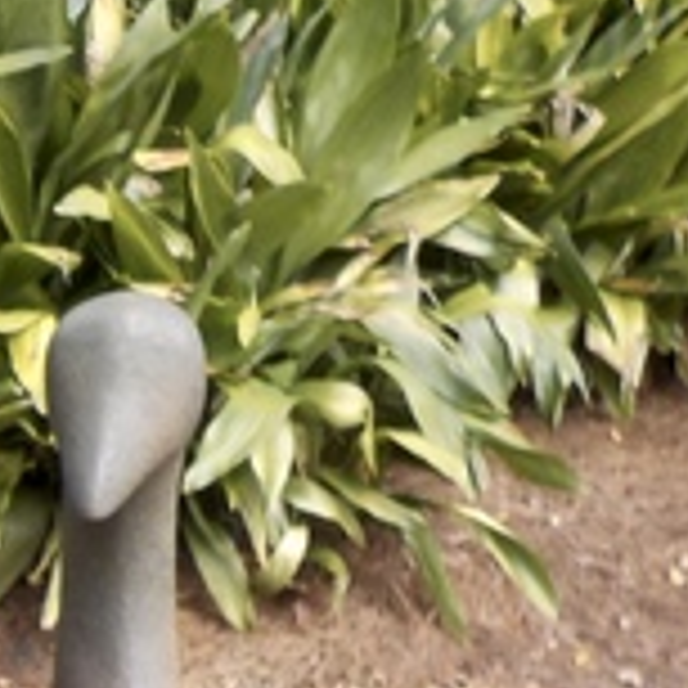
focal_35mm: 111
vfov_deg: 15.3
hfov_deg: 13.8
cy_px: 773
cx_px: -589
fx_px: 2496
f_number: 3.3
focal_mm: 4.1
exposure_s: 1/80
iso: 125
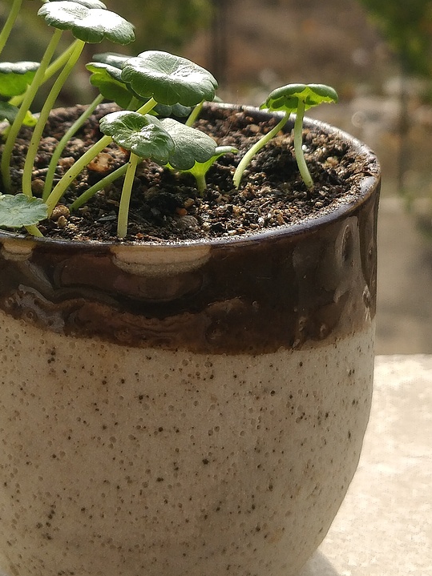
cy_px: 54
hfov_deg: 25.6
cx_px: 204
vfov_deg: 32.1
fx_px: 949
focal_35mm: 57
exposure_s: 1/1004
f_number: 1.7
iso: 125
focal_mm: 4.1
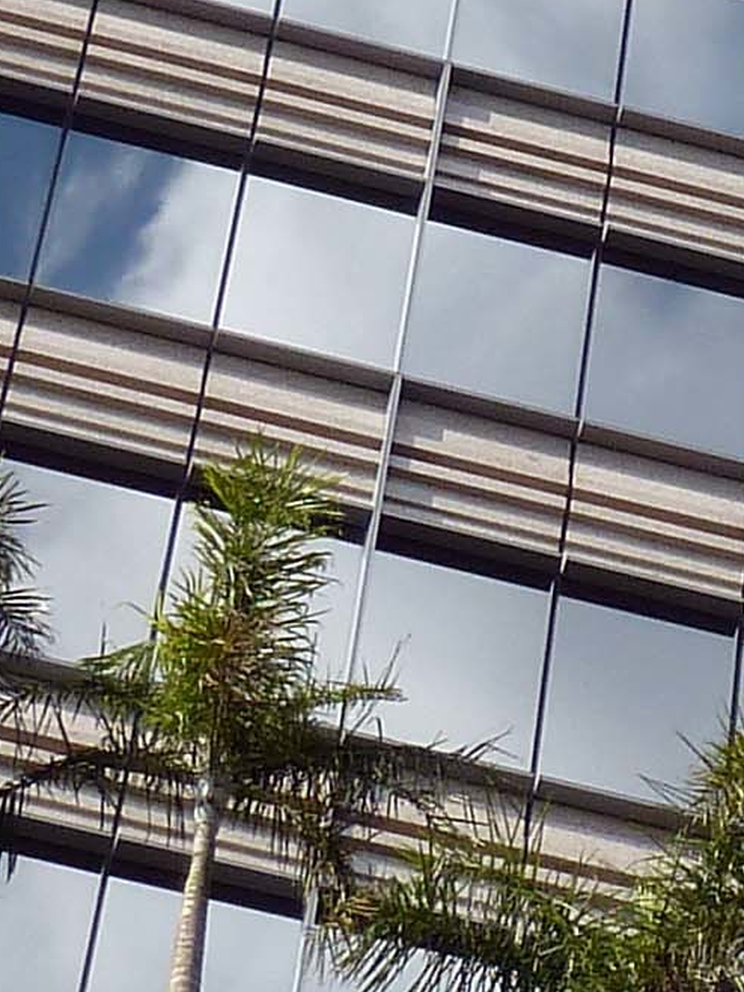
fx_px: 7654
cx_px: 1526
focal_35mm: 267
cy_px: 248
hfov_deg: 5.4
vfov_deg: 7.4
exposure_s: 1/500
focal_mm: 7.3
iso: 80
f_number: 3.7
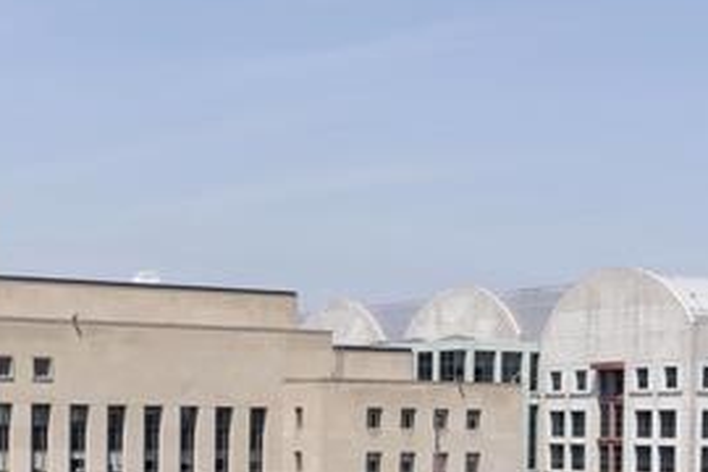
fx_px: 1613
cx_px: 194
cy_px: 500
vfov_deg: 16.2
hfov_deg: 24.5
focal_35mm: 82
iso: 80
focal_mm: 34
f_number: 8
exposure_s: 1/200
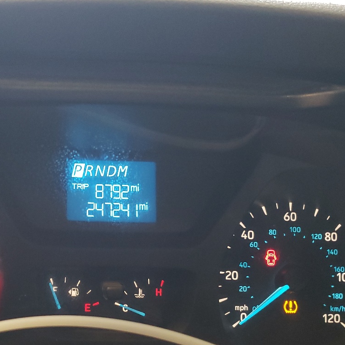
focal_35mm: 49
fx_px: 553
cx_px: 77
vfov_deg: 34.5
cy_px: 209
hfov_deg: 33.8
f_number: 1.5
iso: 305
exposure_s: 1/40
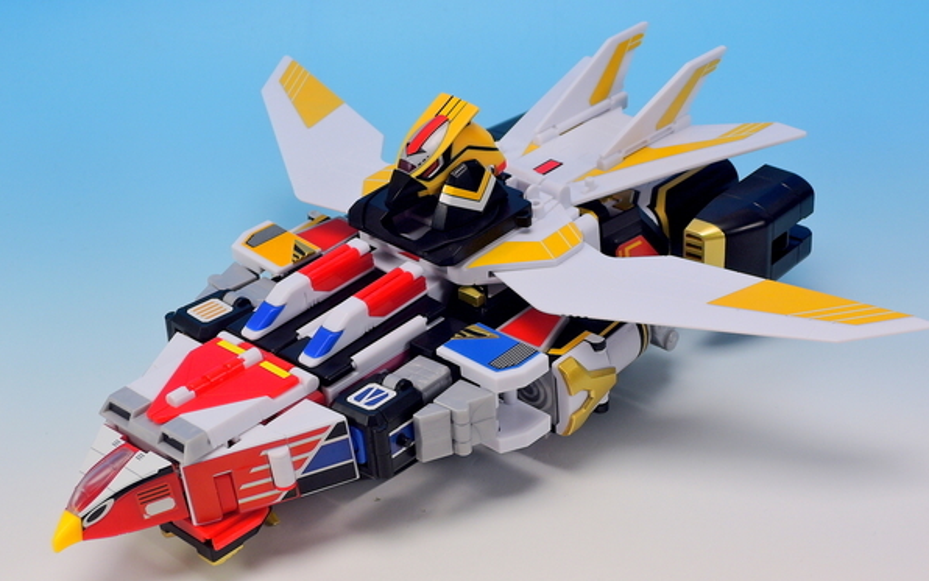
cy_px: 299
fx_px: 2026
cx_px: 466
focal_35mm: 80
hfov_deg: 25.8
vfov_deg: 16.3
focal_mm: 16
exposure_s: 1/2.5
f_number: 5.8
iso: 80
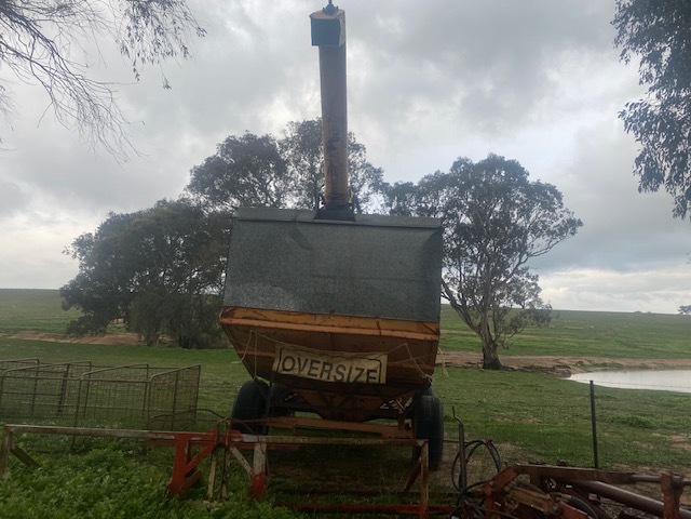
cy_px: 260
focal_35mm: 26
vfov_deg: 53.1
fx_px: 519
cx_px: 346
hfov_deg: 67.3
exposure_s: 1/283
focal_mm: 4.25
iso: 32
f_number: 1.8
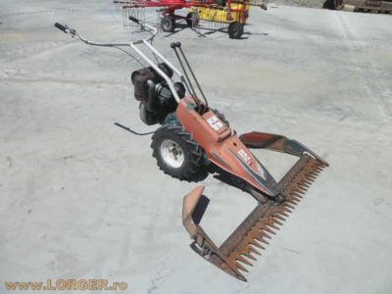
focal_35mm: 27
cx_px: 196
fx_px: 306
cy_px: 147
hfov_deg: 65.3
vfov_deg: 51.4
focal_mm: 4.9
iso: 80
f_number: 8.9
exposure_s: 1/250
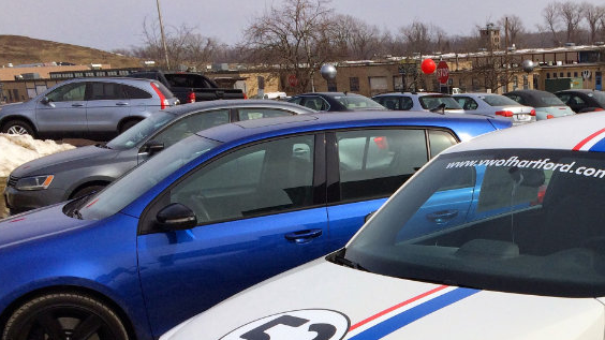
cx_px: 472
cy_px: 367
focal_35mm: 58
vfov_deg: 19.9
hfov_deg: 35.0
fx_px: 930
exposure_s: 1/4566
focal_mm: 4.1
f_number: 2.2
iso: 40
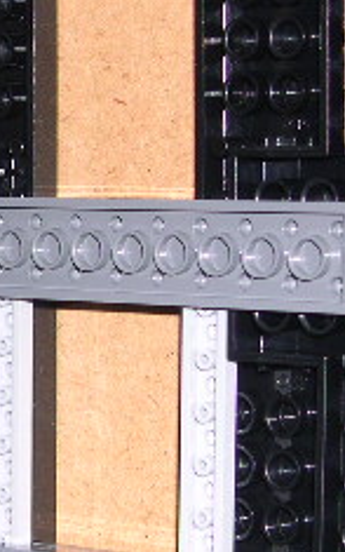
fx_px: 2255
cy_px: 280
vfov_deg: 13.9
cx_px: -174
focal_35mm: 150
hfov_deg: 8.5
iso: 100
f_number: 3.2
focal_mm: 11.1
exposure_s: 1/60
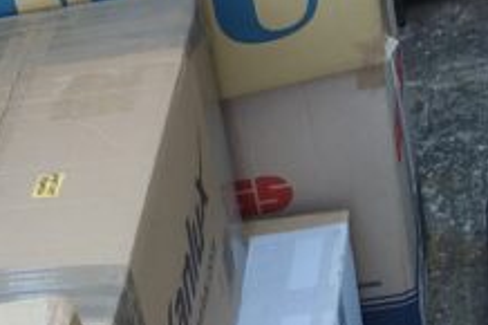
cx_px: -295
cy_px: 484
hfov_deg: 15.2
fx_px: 1652
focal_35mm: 122
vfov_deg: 10.8
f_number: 1.79
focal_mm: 4.71
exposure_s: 1/100
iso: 54
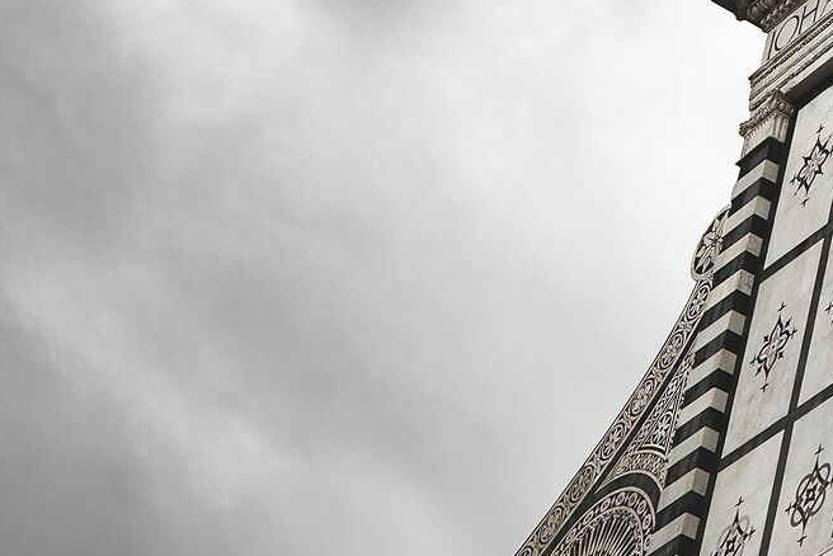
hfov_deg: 14.6
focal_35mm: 128
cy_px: 98
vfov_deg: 10.7
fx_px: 2963
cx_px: 1366
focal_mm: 35
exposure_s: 1/400
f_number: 5.6
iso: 100
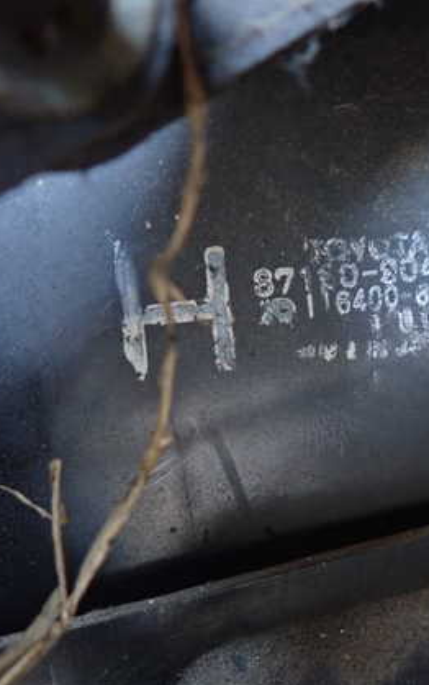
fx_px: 709
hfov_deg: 31.5
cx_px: 413
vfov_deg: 51.5
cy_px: 328
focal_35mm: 38
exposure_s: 1/13
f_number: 2
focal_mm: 4.5
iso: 800
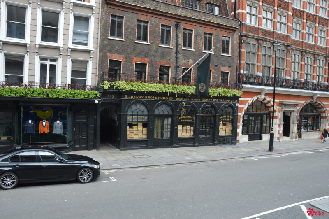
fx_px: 247
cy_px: 110
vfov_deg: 47.9
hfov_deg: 67.4
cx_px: 164
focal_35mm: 27
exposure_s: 1/125
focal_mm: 18
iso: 140
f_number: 5.6
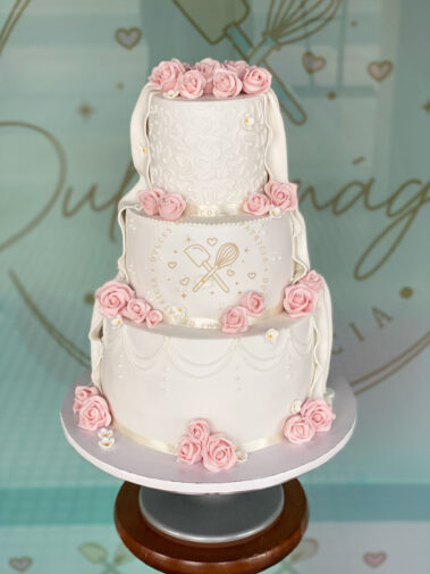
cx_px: 215
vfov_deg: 36.8
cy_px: 287
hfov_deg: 28.0
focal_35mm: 52
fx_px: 861
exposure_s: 1/122
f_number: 2
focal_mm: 6
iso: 40
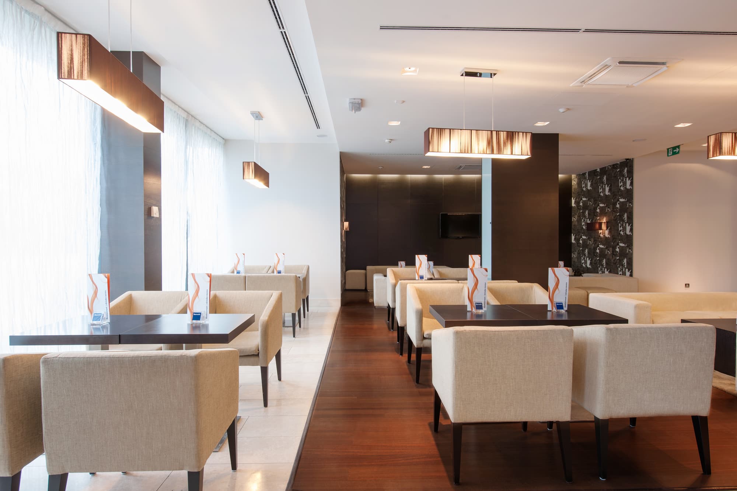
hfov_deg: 84.0
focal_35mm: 20
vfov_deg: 61.9
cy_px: 246
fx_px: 409
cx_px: 368
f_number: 8
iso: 50
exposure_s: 1/1.67
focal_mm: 20
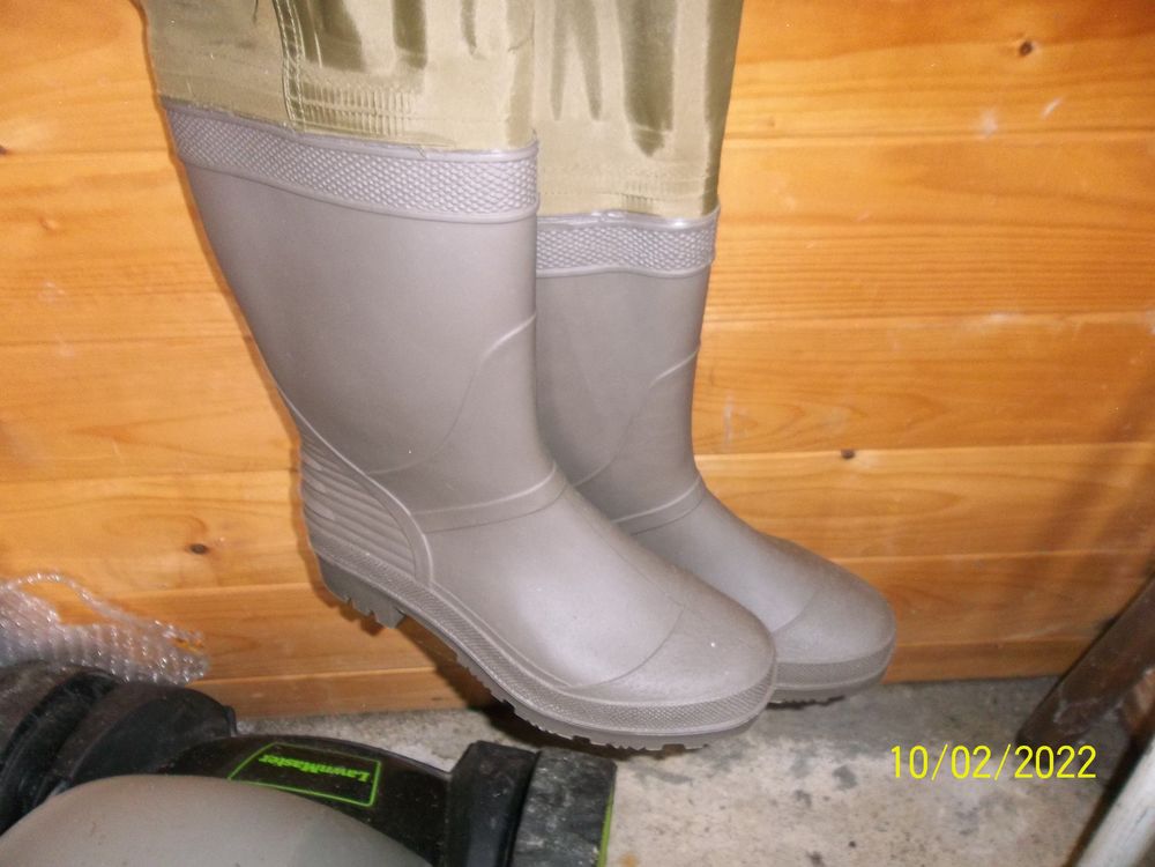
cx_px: 578
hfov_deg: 65.3
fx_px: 901
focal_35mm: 27
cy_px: 434
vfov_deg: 51.4
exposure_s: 1/30
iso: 160
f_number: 3.5
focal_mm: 4.9
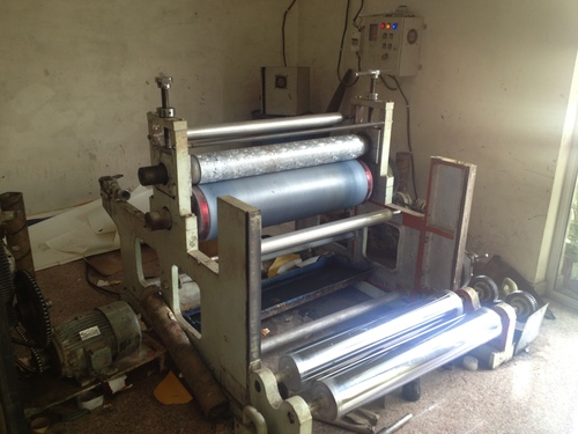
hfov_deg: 52.6
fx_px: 584
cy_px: 217
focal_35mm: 35
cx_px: 289
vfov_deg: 40.7
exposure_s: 1/30
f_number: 2.4
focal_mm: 4.28
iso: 64
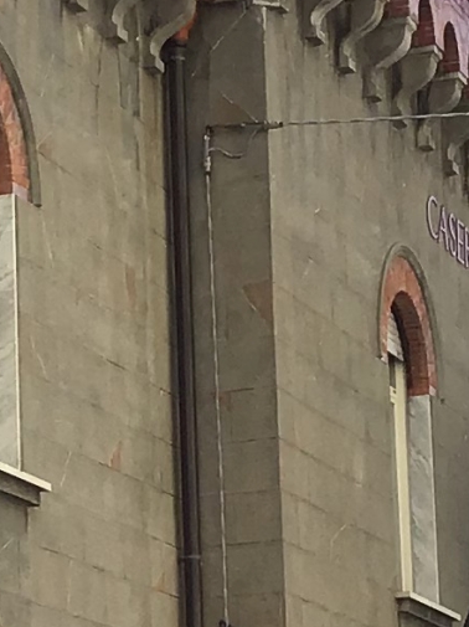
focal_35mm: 172
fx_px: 3111
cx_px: -210
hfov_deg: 8.5
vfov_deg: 11.5
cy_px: 490
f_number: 2.4
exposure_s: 1/578
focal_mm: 3.3
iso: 25
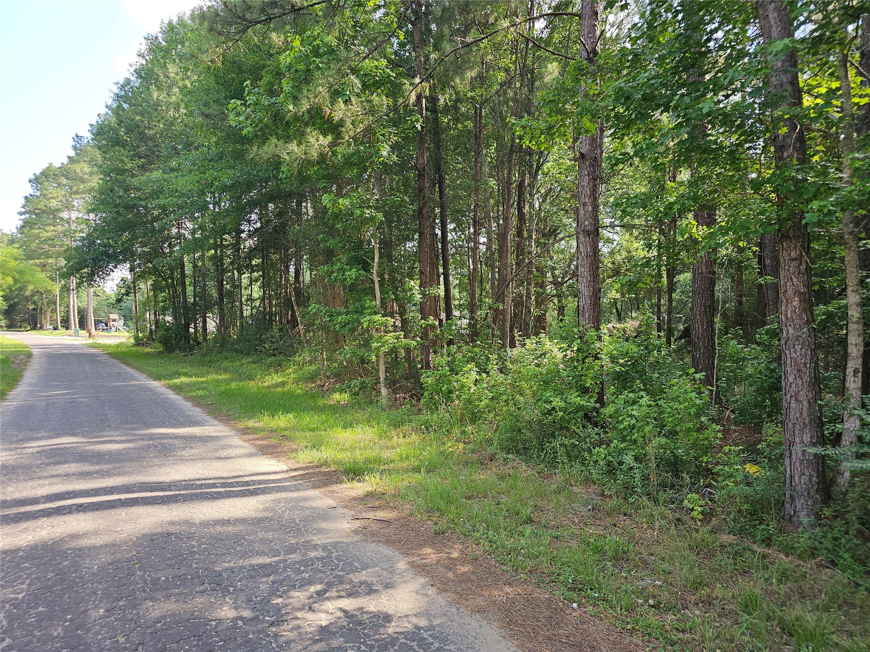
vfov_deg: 58.9
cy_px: 326
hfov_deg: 73.9
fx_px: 578
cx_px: 435
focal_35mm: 23
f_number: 1.7
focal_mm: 6.3
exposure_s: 1/120
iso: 16
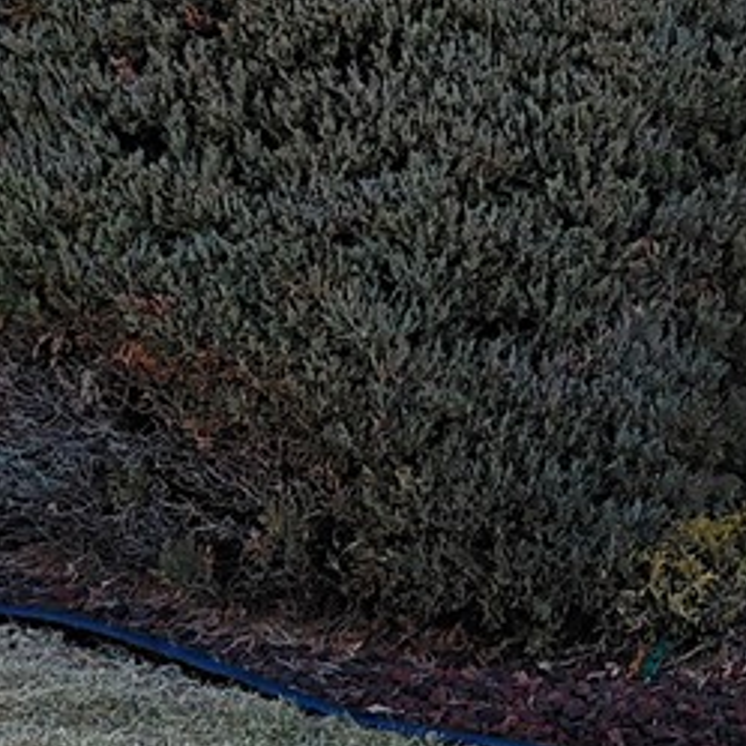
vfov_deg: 13.4
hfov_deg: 13.5
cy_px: -15
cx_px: 713
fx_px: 3121
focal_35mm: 128
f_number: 1.8
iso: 50
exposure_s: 1/863
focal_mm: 4.69
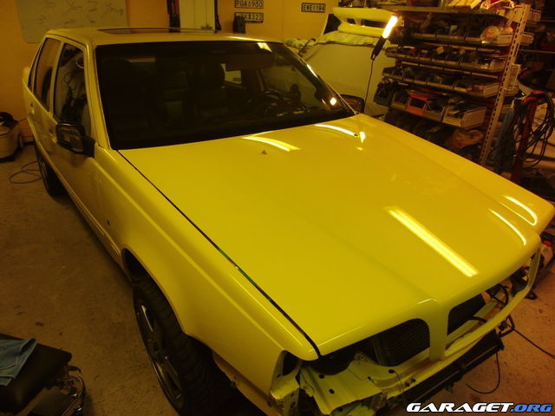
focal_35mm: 24
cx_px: 278
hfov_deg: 71.6
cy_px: 208
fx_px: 385
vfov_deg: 56.8
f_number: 3.2
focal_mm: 4.3
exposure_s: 1/60
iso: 200
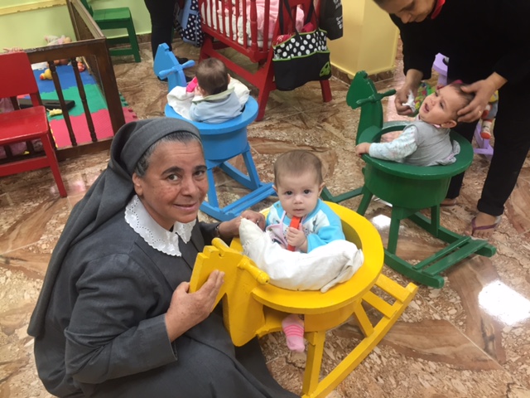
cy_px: 199
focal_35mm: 29
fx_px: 444
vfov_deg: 48.2
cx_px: 265
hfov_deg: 61.7
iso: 80
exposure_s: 1/33
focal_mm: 4.15
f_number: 2.2
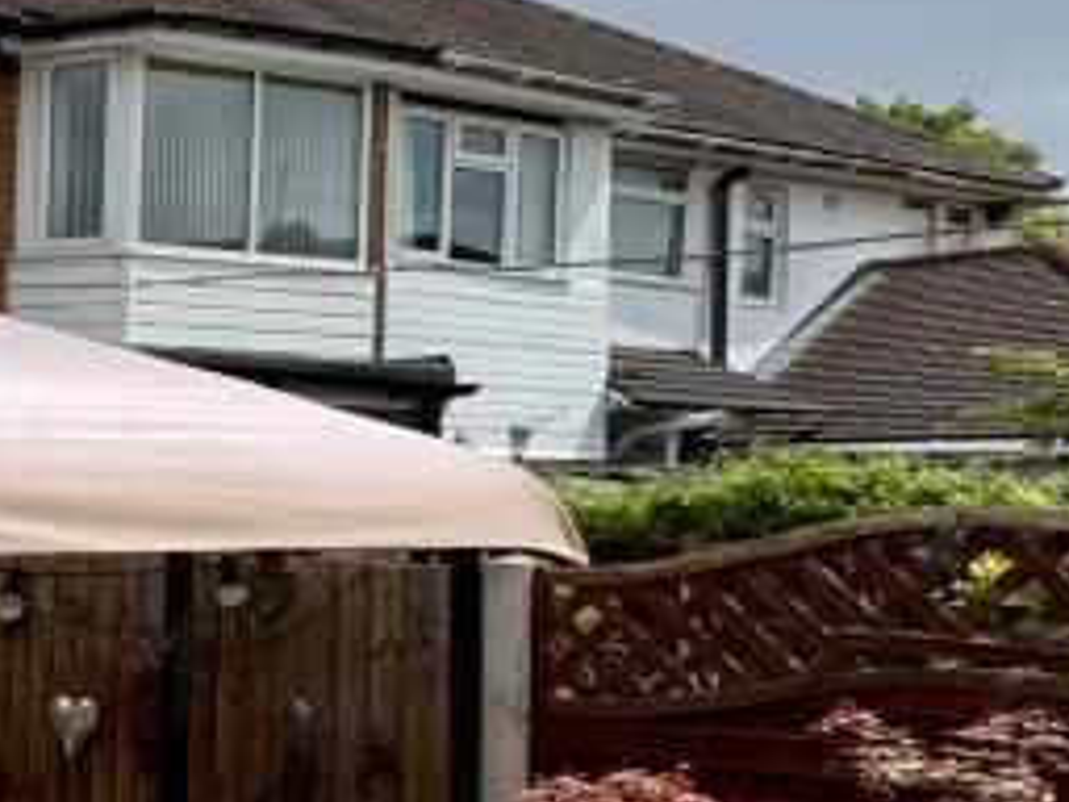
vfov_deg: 25.9
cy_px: 572
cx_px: -681
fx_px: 1729
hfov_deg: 23.9
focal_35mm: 56
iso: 40
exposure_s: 1/1927
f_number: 2.2
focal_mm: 2.22
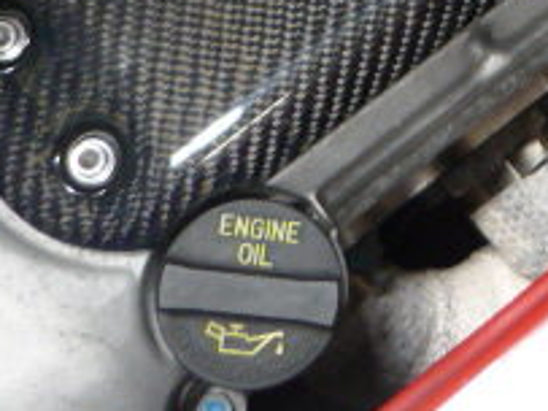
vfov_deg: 13.4
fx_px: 1645
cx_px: 599
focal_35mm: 104
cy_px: -211
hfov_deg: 18.2
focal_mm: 5.5
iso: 250
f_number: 2.8
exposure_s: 1/30
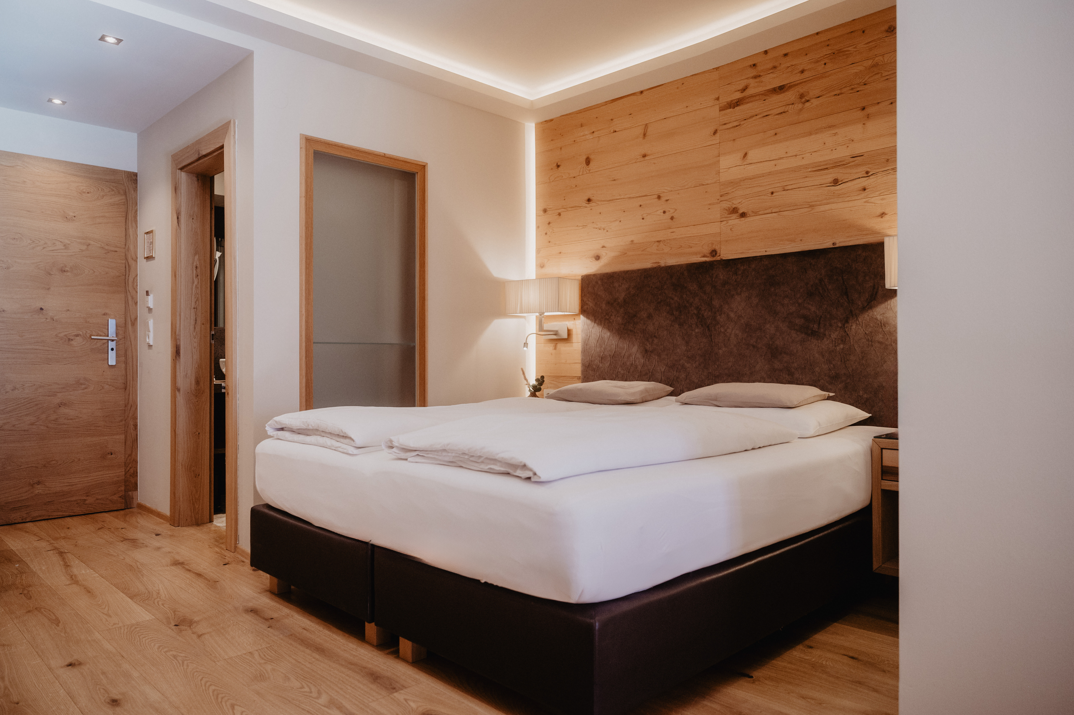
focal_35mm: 24
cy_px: 358
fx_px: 715
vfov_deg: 53.1
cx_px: 537
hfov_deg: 73.8
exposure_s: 1/200
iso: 800
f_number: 2.8
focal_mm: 24
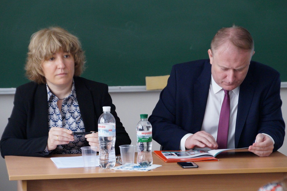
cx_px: 143
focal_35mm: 183
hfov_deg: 11.2
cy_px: 96
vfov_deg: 7.5
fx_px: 1459
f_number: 5.6
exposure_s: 1/100
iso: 3200
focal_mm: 120
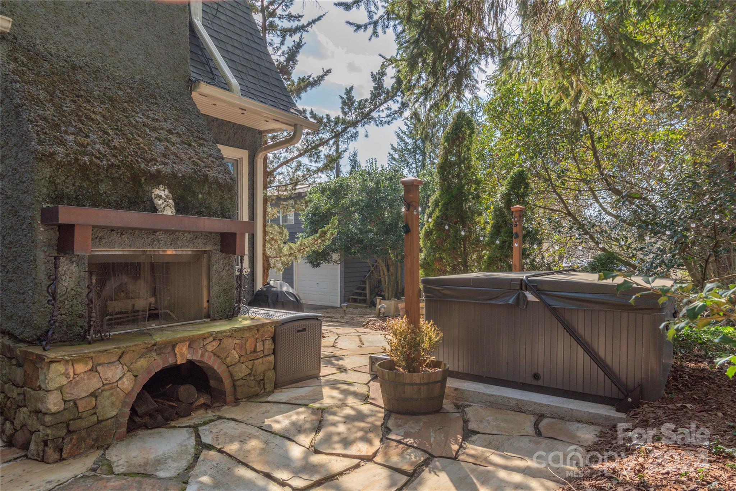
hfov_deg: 73.7
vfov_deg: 53.1
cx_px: 368
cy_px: 246
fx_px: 491
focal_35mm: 24
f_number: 7.1
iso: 320
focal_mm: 24
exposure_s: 1/500
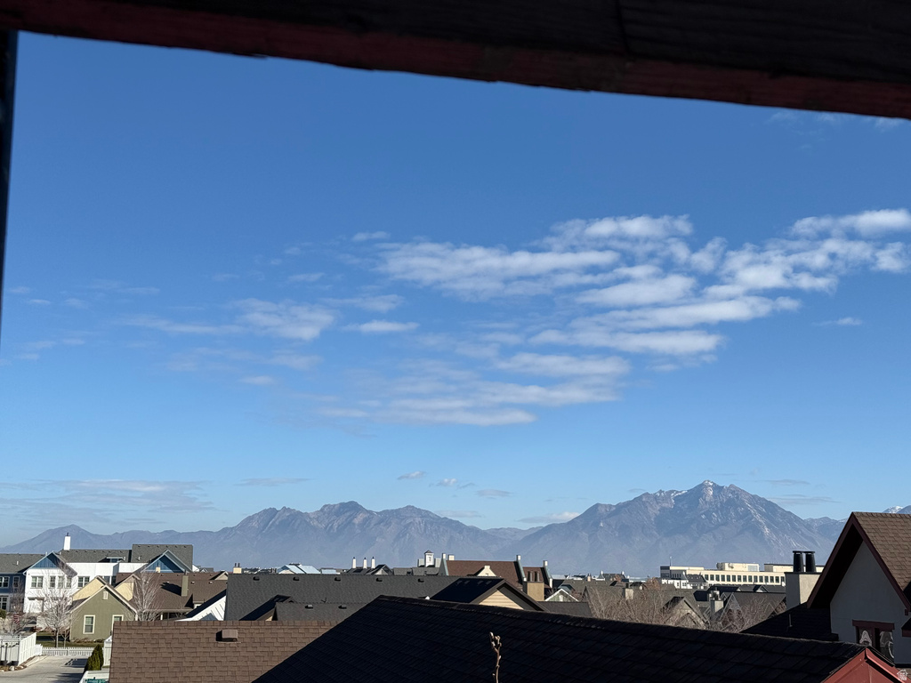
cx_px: 456
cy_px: 342
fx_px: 1263
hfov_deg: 39.7
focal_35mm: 48
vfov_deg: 30.3
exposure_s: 1/6024
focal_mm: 6.76
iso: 64
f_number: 1.78
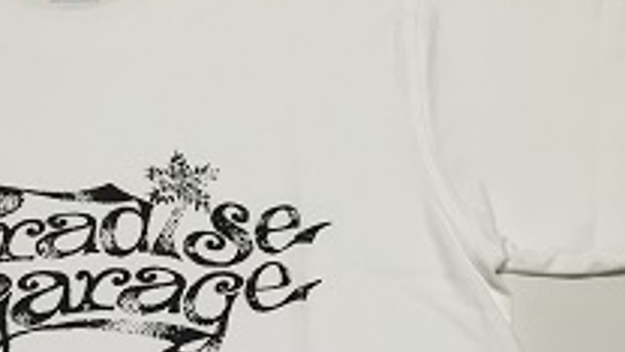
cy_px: 474
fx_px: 1260
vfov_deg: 15.1
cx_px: 84
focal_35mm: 76
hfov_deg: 27.1
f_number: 2.2
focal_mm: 4.15
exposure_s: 1/33
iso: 50
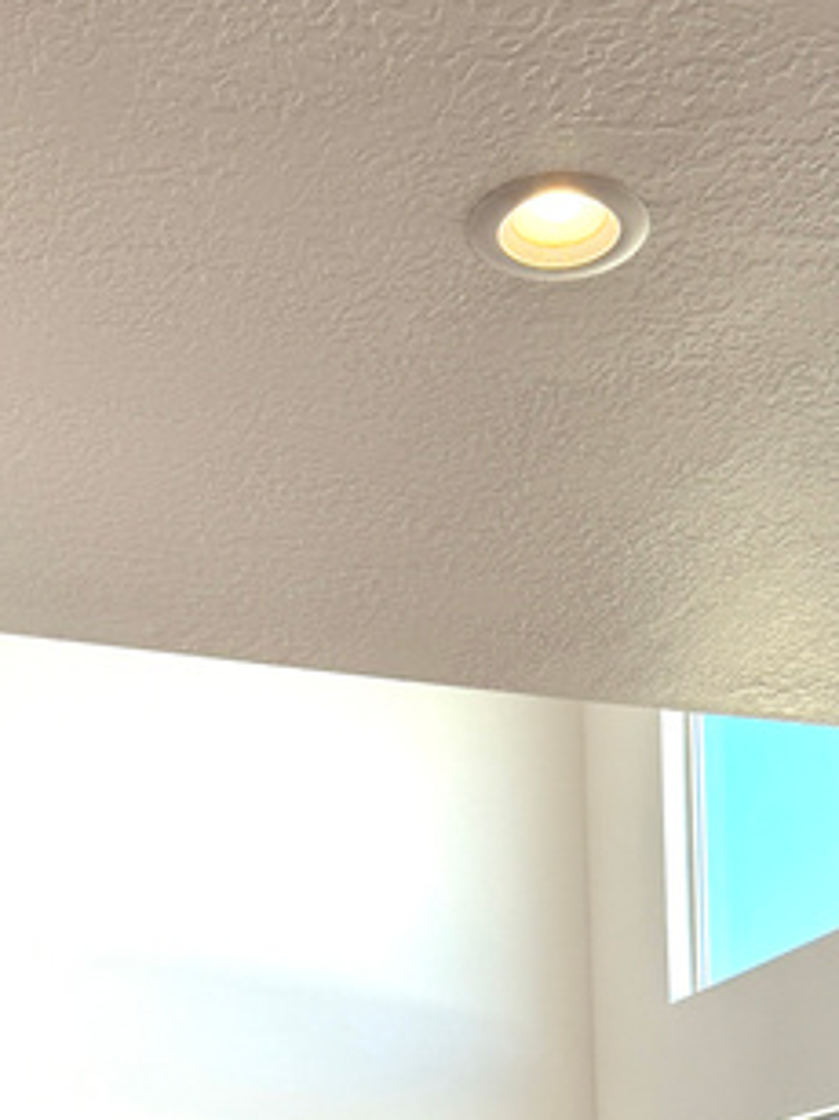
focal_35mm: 60
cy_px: 1288
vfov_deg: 28.6
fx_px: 1940
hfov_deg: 24.4
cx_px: 492
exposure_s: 1/1060
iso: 100
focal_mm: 6.76
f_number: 1.78
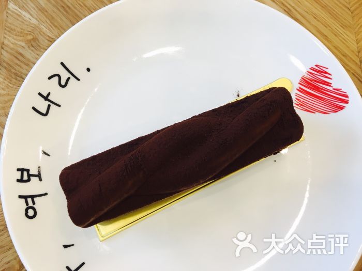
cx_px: 181
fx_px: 303
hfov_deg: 61.7
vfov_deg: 48.2
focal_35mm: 29
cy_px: 136
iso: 80
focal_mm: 4.15
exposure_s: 1/33
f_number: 2.2
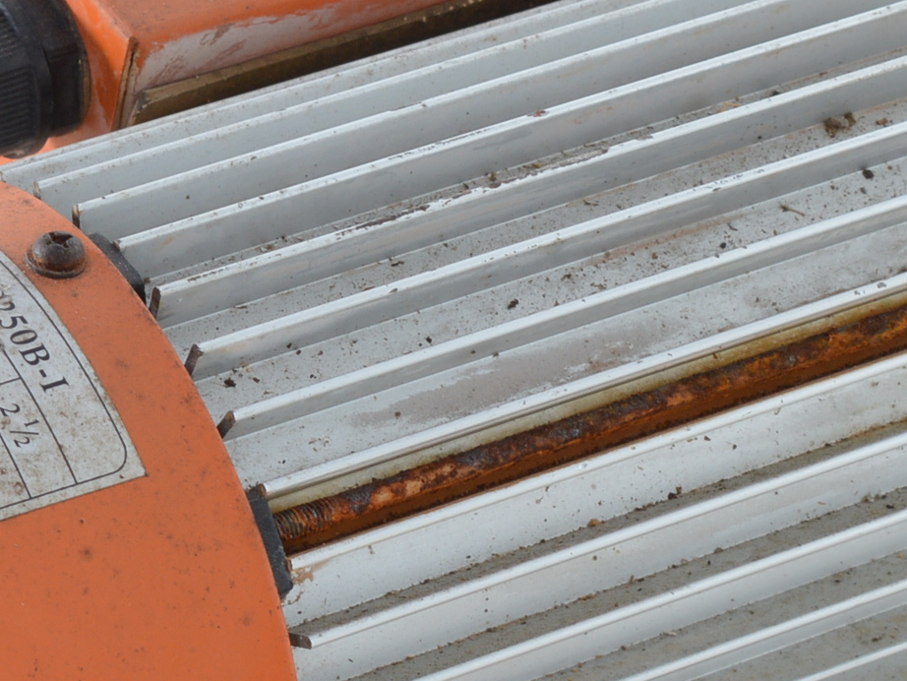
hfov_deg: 7.7
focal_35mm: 259
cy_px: 185
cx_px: 307
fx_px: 6777
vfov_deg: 5.7
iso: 200
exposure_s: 1/100
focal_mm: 55
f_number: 10
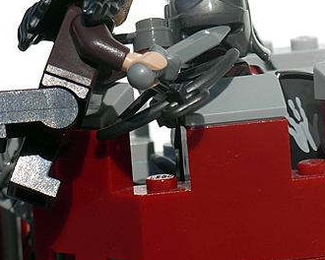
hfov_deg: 6.1
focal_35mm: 319
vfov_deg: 4.8
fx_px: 3068
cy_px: 62
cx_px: 206
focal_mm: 29.8
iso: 79
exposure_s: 1/542
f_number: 5
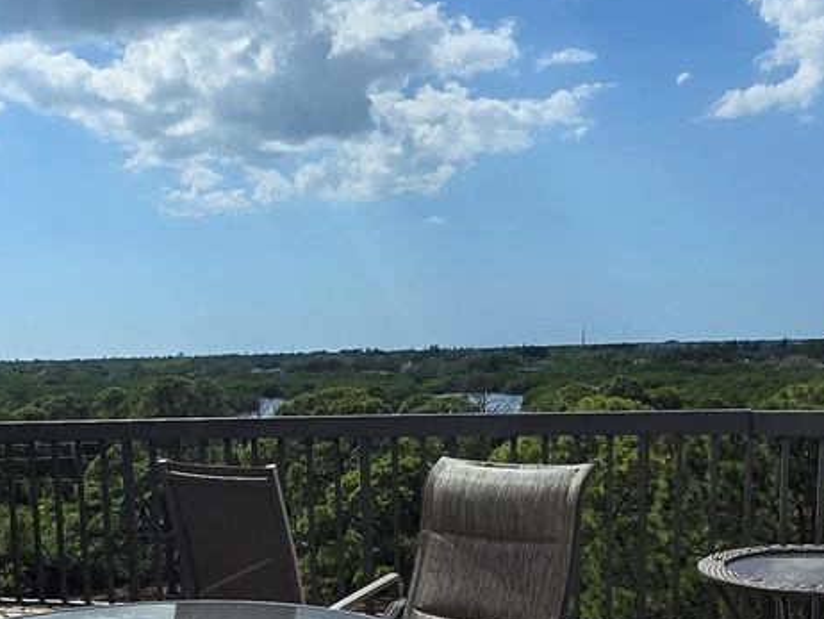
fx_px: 1072
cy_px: 530
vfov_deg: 31.1
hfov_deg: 41.7
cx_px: 309
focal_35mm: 45
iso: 50
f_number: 2.2
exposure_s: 1/4769
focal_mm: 2.2
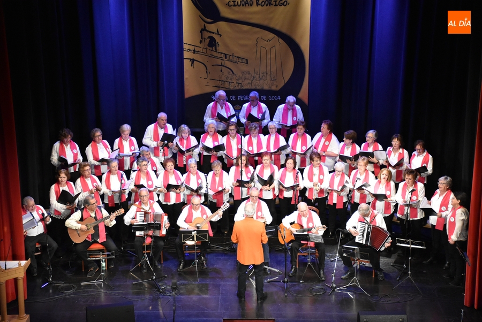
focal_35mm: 72
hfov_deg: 28.0
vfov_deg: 19.0
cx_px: 241
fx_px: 965
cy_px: 161
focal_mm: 48
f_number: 4.5
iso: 3600
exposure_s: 1/250
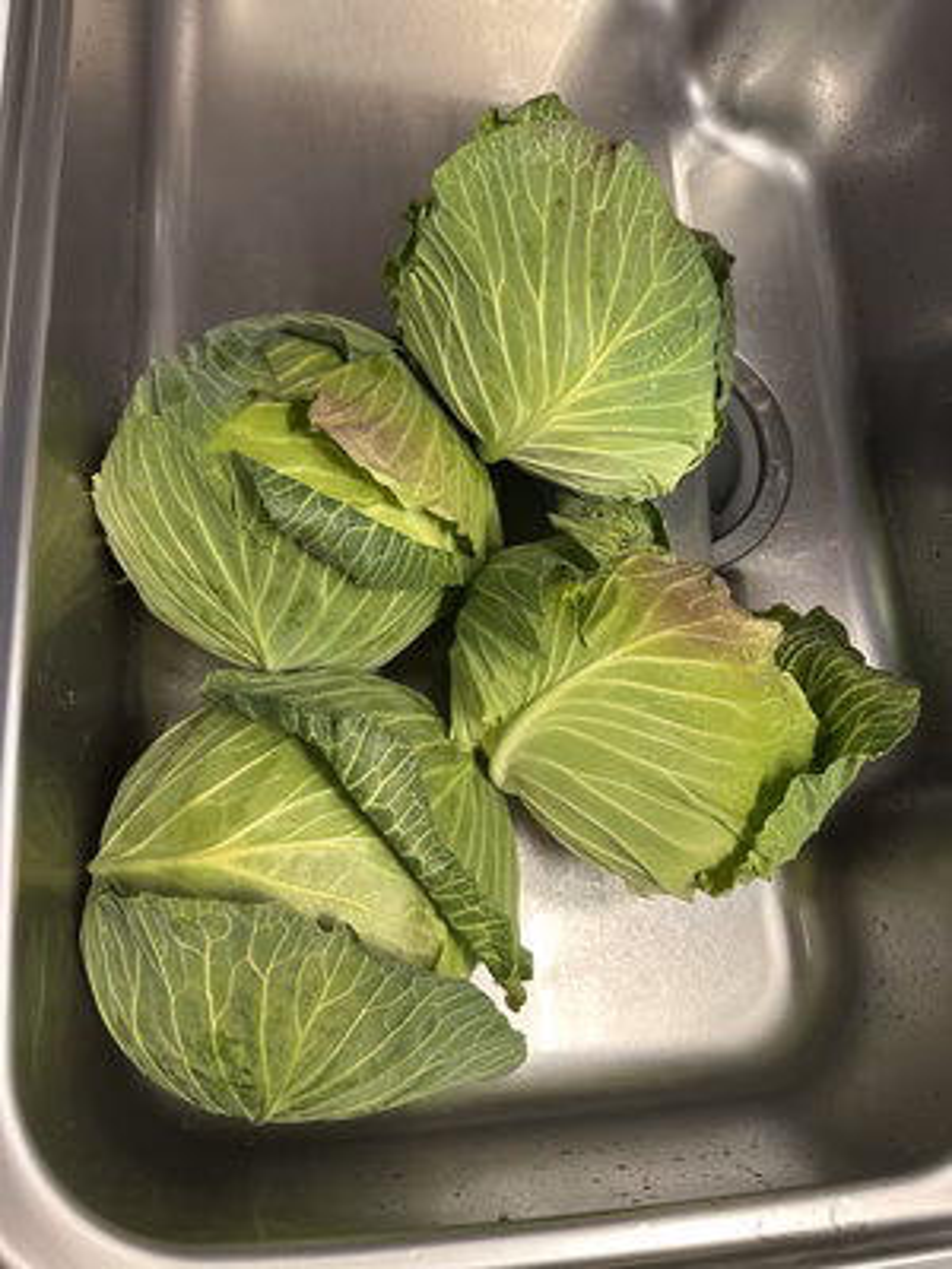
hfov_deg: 56.8
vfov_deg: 71.6
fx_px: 880
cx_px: 476
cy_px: 634
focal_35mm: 24
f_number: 1.78
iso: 200
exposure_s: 1/50
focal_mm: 6.86
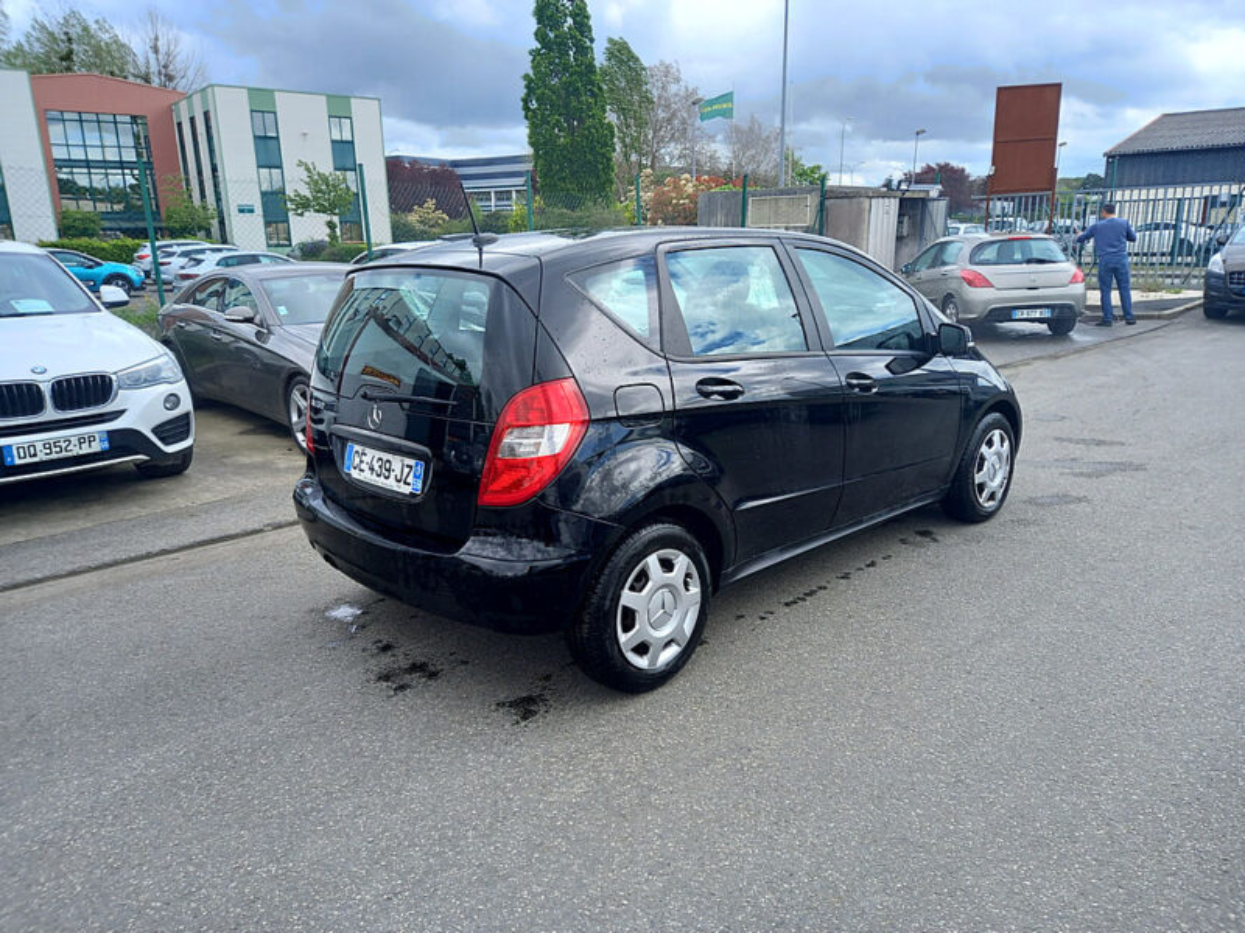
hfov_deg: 69.4
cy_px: 466
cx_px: 622
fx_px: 899
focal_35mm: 25
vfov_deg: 54.9
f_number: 2
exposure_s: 1/216
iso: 25
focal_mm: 4.6
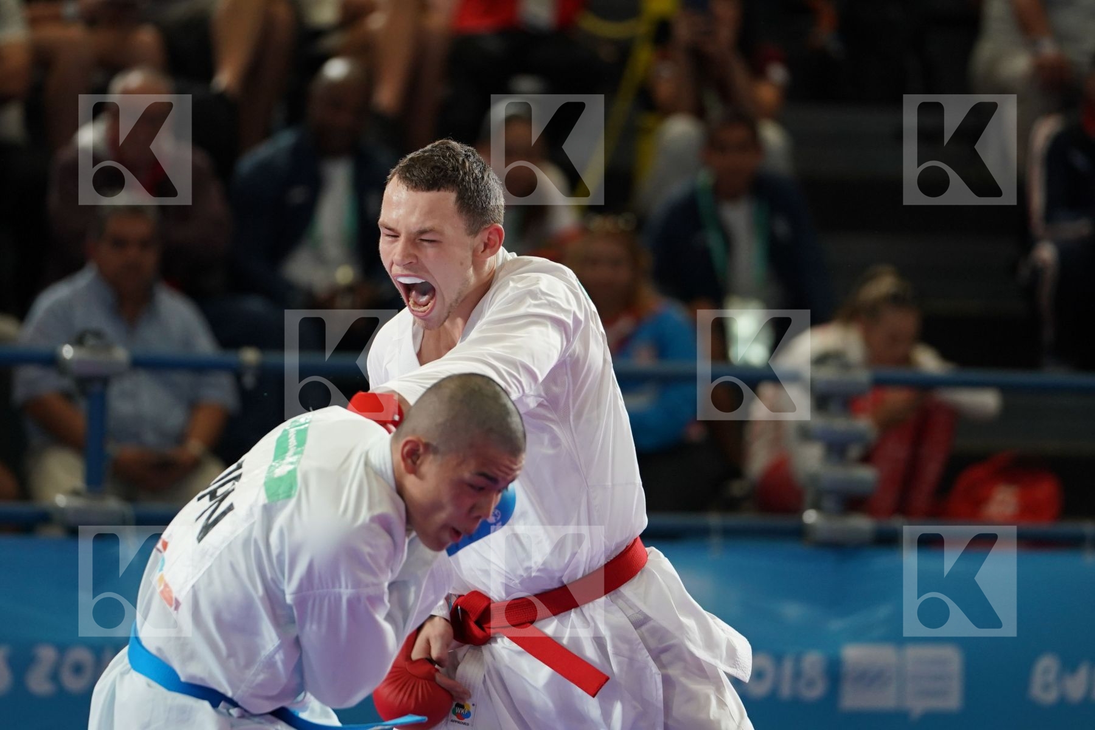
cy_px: 365
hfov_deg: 6.9
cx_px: 548
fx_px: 9124
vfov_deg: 4.6
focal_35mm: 300
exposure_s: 1/1000
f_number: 2.8
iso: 1250
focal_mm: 200
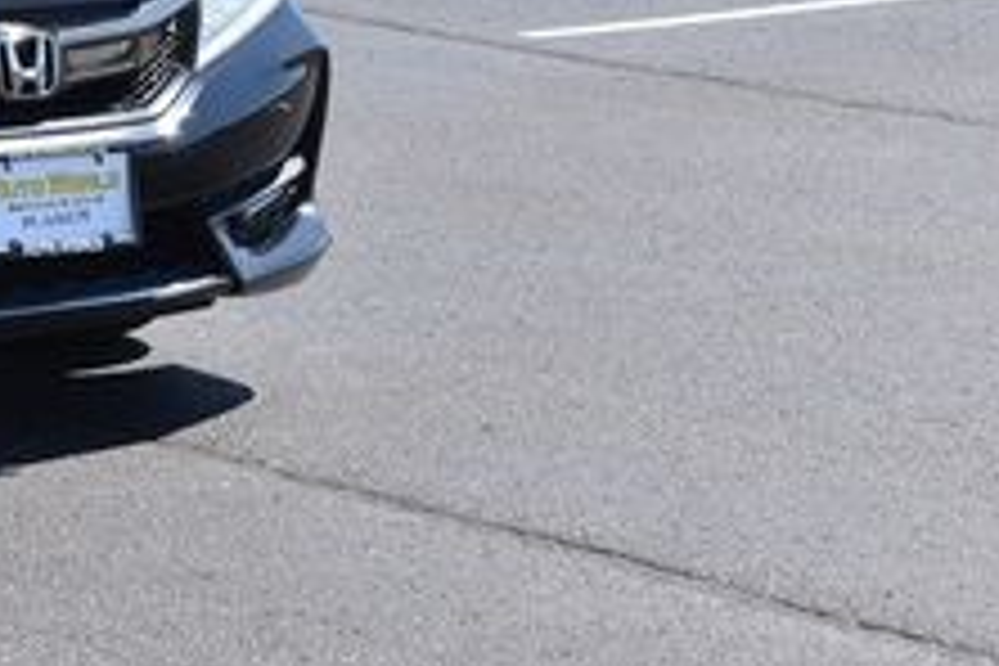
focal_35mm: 199
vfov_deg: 6.8
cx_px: -418
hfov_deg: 10.1
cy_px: -286
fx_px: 5522
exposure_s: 1/250
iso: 110
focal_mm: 46
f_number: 8
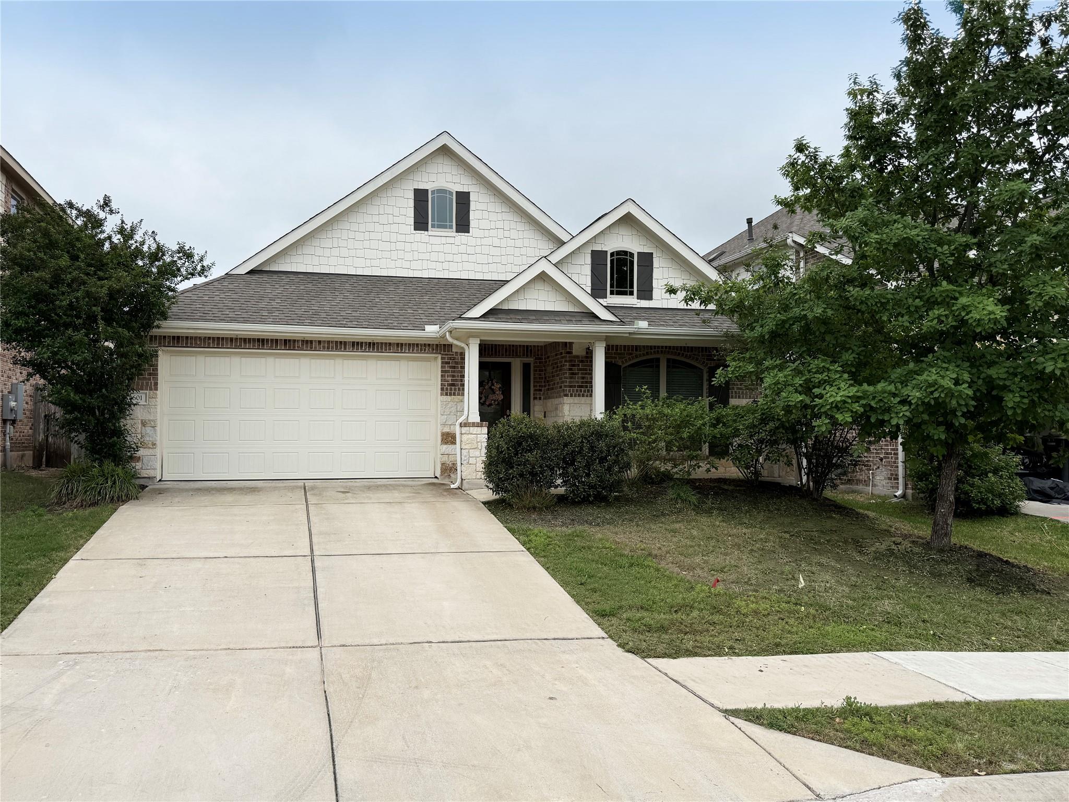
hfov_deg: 71.6
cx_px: 534
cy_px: 401
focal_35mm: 24
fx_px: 741
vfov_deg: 56.8
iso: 80
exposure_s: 1/4975
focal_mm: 6.76
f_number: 1.78
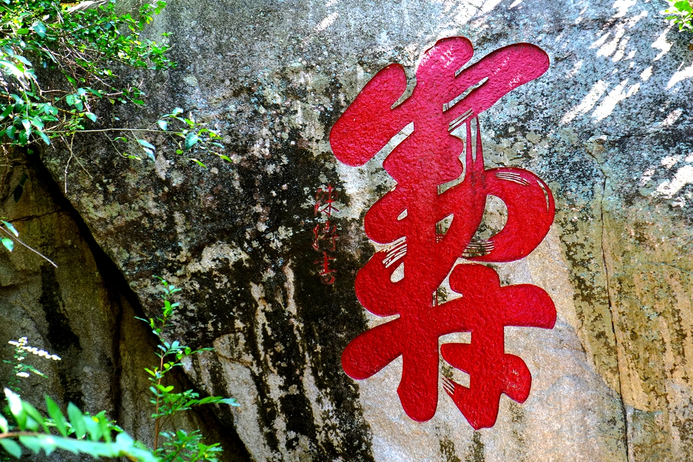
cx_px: 346
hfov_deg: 27.7
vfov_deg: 18.7
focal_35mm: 73
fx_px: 1405
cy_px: 231
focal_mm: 48.4
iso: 400
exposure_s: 1/70
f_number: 4
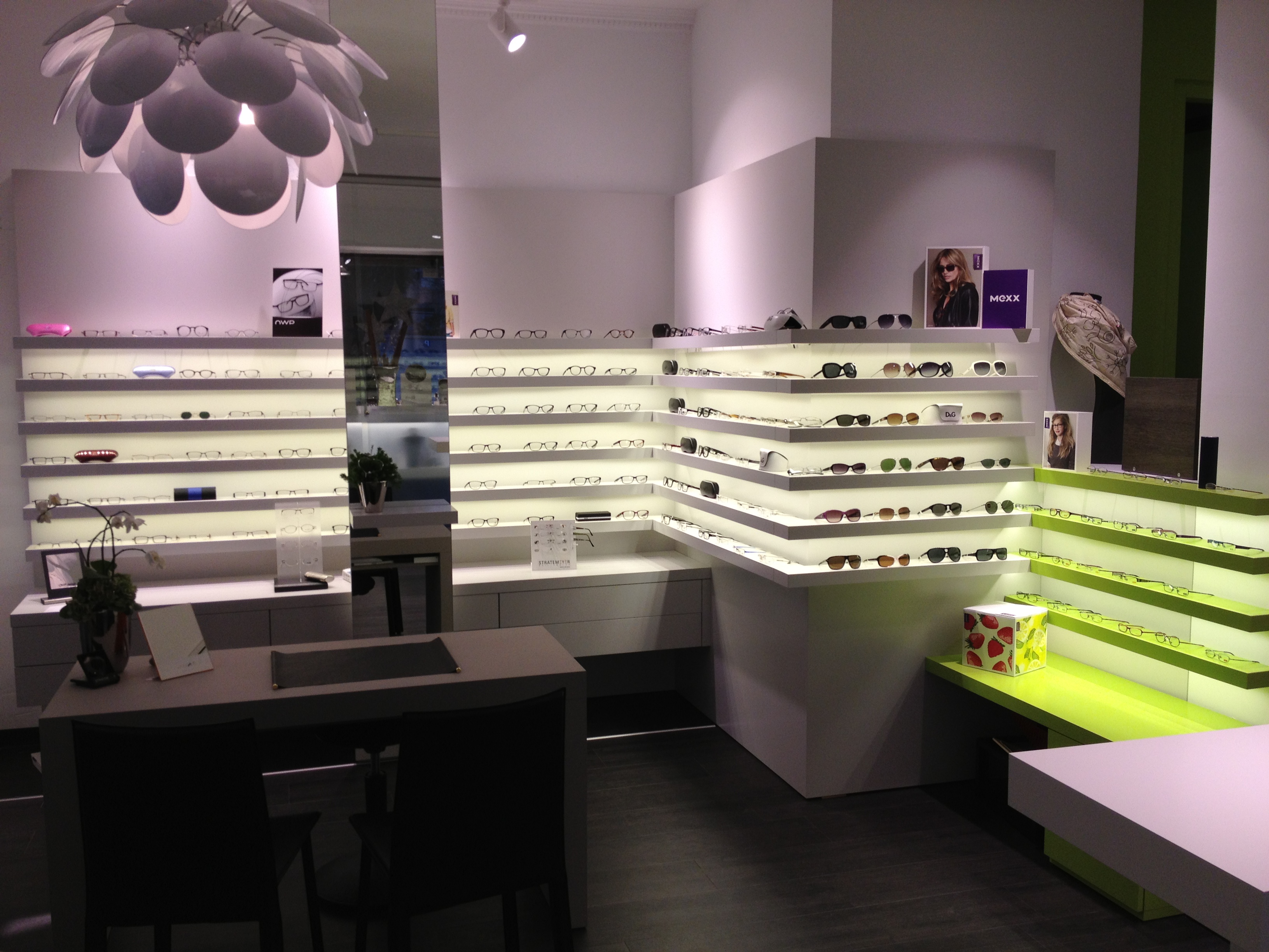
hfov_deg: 52.6
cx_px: 634
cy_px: 476
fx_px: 1283
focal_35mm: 35
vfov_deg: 40.7
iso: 50
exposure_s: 1/120
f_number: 2.4
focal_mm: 4.28
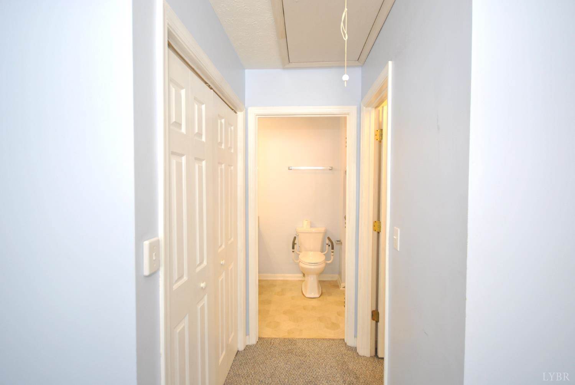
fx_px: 240
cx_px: 288
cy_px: 192
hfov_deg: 100.3
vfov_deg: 77.5
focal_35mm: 15
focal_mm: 10
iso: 320
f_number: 4
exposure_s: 1/30
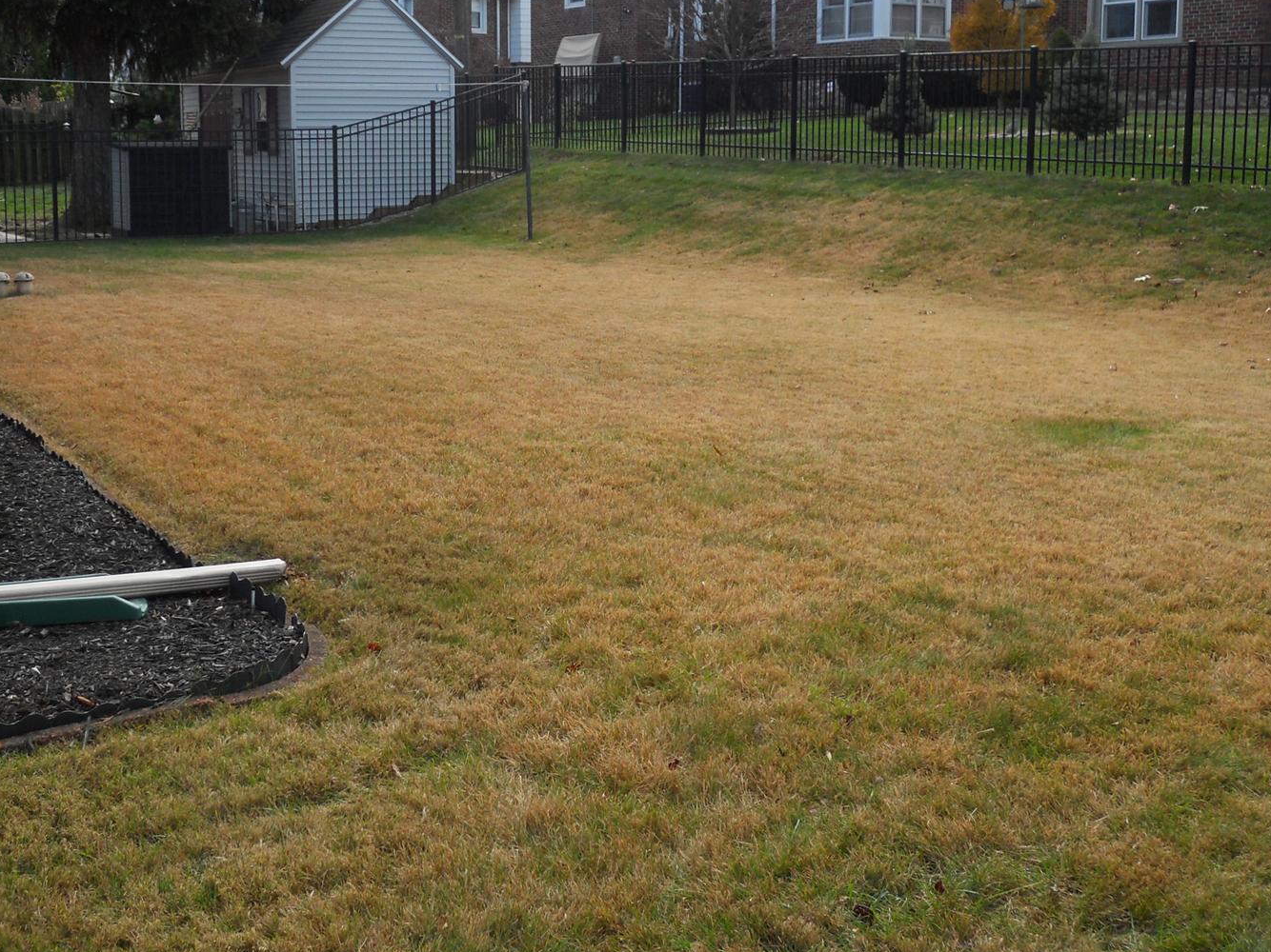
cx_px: 530
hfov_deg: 43.7
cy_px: 300
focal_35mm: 43
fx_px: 1579
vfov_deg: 33.2
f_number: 2.7
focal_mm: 5
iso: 80
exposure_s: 1/500
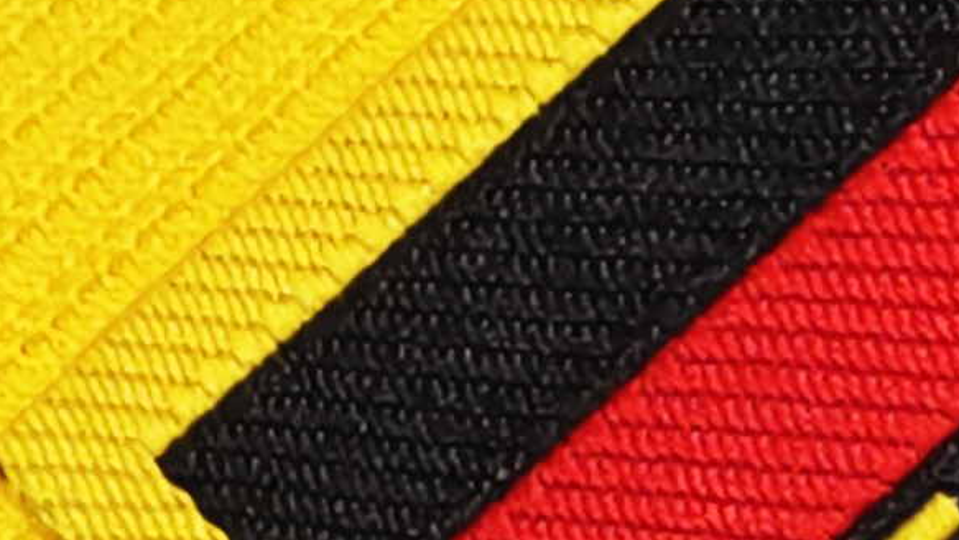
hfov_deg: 12.0
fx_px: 4374
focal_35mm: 172
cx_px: 1415
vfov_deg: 7.1
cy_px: 258
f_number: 2.2
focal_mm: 2.59
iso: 295
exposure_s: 1/100
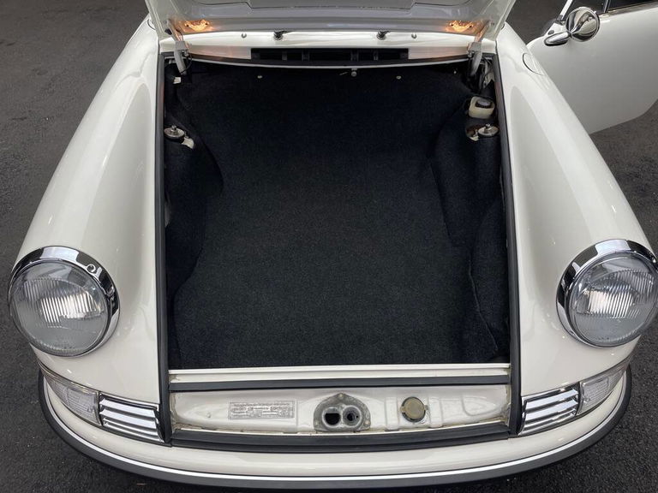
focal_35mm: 26
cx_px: 329
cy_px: 246
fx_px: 494
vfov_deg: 53.1
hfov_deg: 67.3
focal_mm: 4.2
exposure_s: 1/100
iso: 80
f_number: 1.6
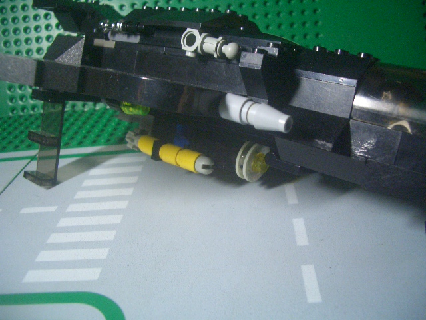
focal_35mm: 35
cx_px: 213
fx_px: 431
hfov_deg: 52.6
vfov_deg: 40.7
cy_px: 160
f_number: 2.6
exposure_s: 1/60
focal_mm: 5.8
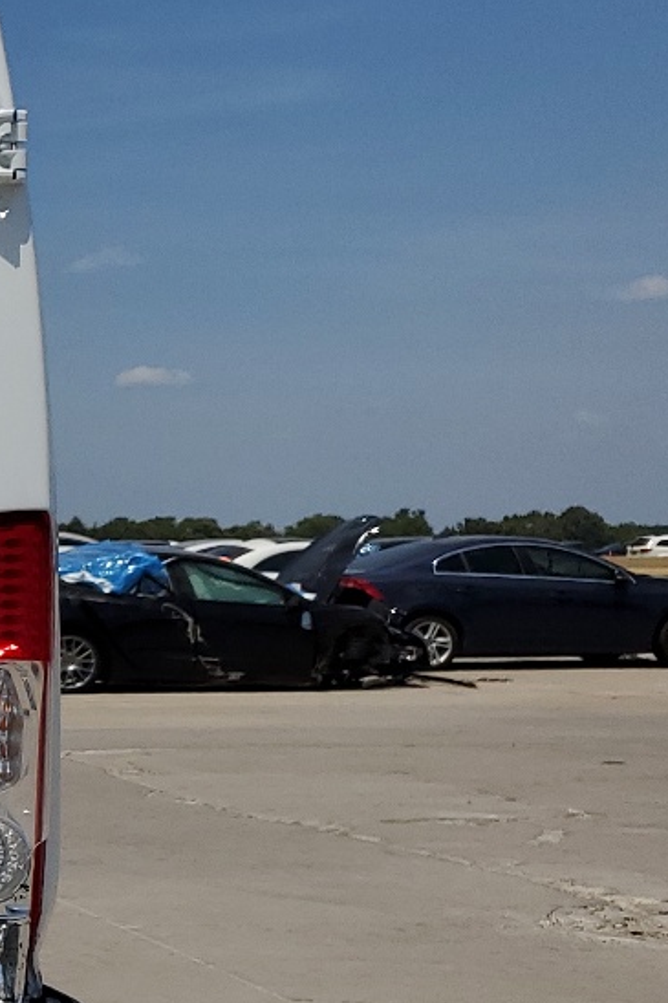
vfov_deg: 25.5
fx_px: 2200
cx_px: -697
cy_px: 681
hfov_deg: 14.2
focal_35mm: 79
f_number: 1.5
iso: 50
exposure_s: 1/10000
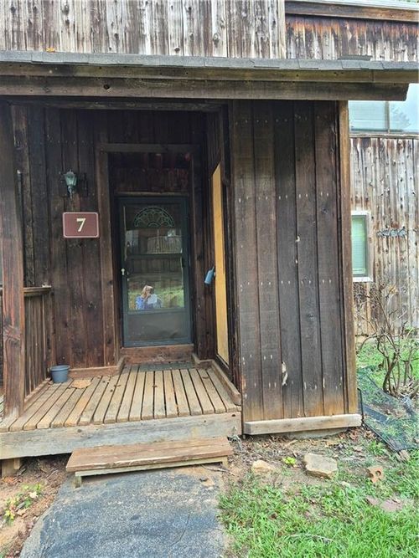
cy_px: 279
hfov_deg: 58.9
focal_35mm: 23
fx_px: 371
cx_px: 210
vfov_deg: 73.9
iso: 100
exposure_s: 1/180
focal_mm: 5.4
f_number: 1.8
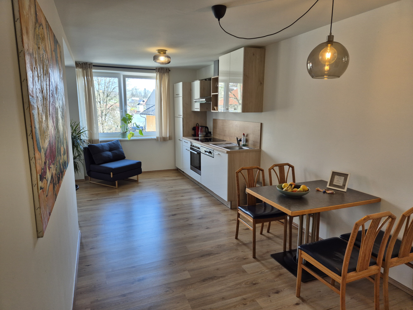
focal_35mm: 23
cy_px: 155
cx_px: 206
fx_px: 274
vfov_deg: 58.9
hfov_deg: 73.9
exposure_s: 1/180
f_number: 1.8
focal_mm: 5.4
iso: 100
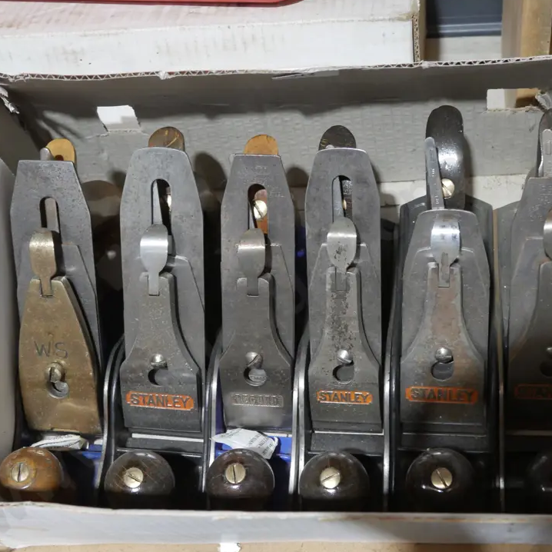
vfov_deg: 32.2
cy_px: 290
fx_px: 956
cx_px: 298
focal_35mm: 53
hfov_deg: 32.2
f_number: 4.6
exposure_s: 1/60
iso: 1600
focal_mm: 21
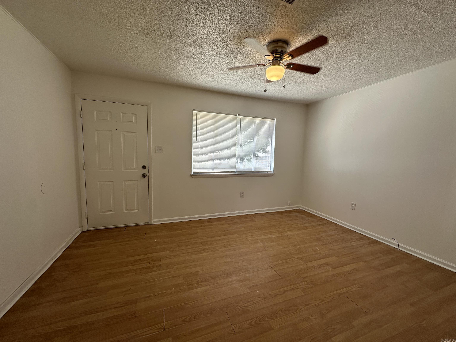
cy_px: 171
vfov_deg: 85.7
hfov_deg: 102.1
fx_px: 184
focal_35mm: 14
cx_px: 228
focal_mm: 2.22
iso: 40
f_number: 2.2
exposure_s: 1/145
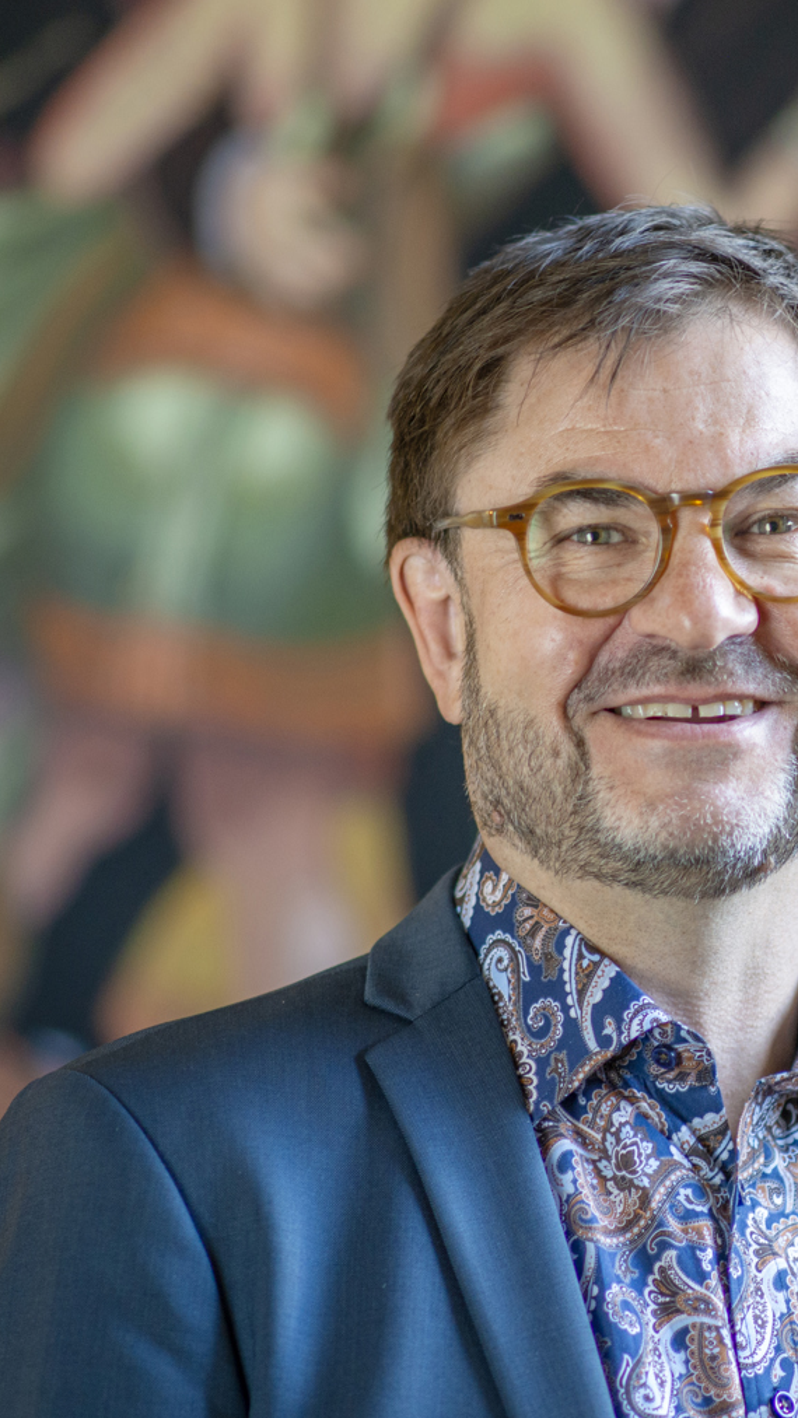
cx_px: 785
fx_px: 6281
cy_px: 747
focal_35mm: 167
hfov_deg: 7.2
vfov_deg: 12.9
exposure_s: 1/125
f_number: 2
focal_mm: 85
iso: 640
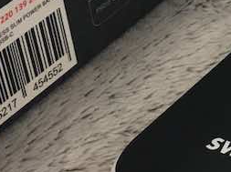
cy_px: 112
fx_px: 1080
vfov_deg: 9.1
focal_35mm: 162
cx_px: 387
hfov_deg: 11.5
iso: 80
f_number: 2.2
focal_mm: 4.15
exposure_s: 1/33
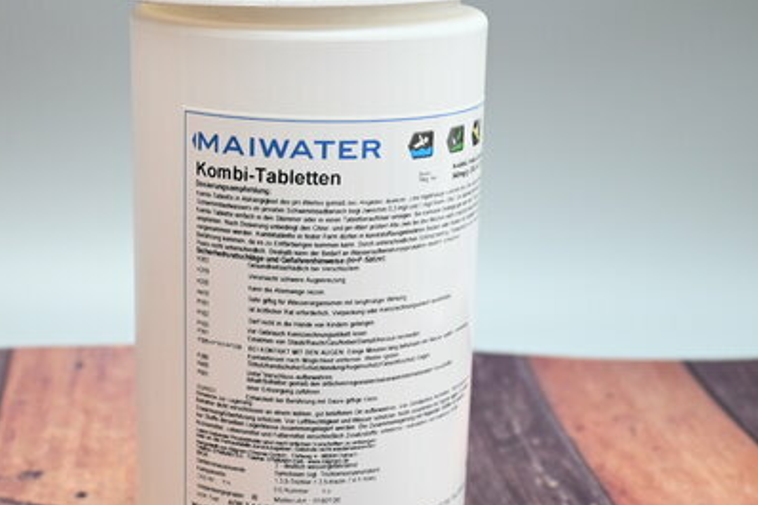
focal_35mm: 69
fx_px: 1452
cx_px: 267
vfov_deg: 19.7
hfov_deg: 29.1
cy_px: 275
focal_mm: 30
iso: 720
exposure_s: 1/50
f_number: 4.8
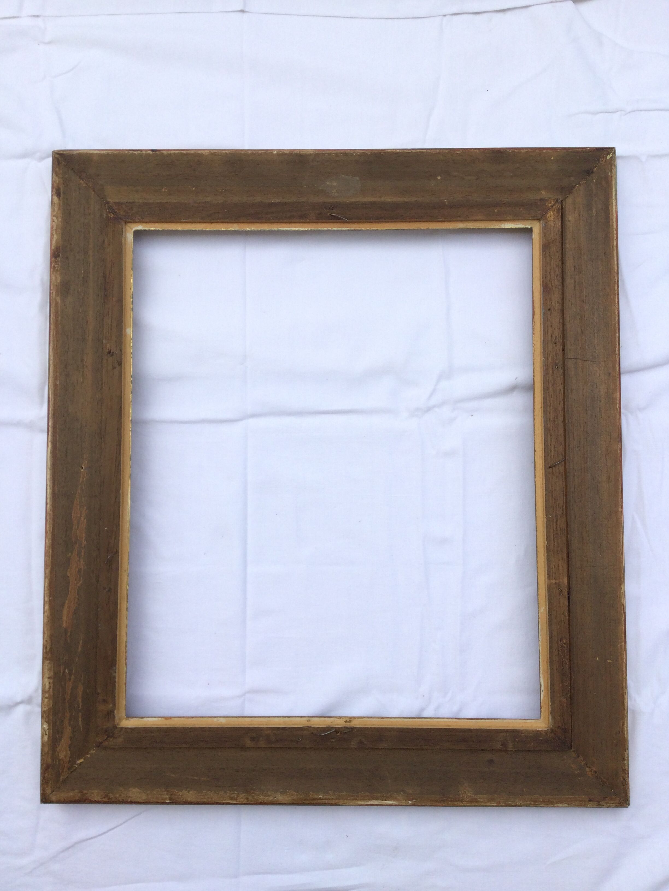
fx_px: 799
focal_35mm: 31
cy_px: 446
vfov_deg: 58.4
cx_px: 334
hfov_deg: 45.4
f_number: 2.4
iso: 25
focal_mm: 3.3
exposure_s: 1/727
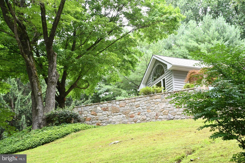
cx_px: 122
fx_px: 592
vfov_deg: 15.7
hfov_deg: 23.4
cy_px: 82
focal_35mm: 87
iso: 1250
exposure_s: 1/500
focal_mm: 58
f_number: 5.6
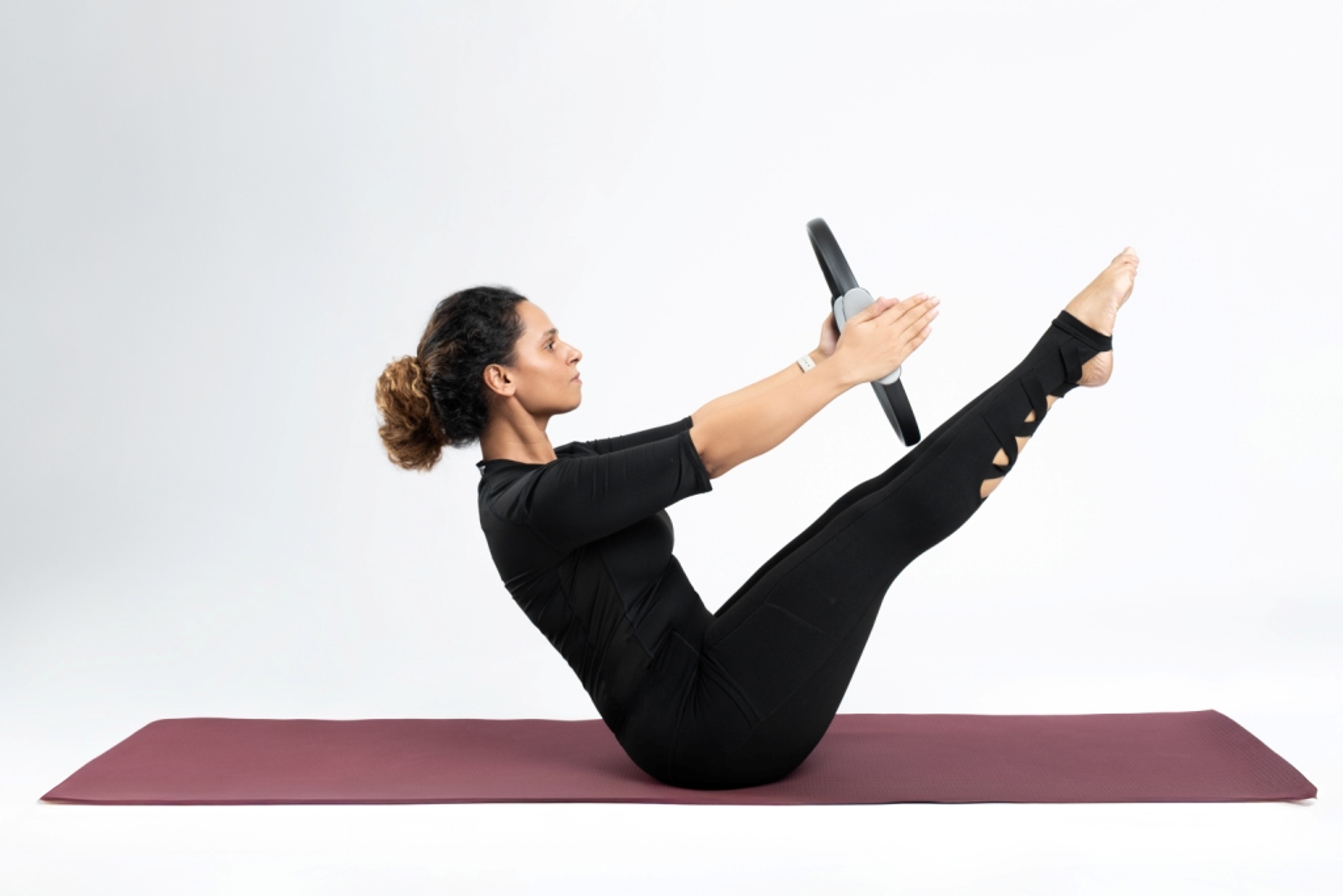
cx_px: 672
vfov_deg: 29.9
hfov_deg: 43.6
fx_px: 1679
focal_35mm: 45
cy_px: 448
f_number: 5.6
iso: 320
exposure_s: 1/125
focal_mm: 30.2
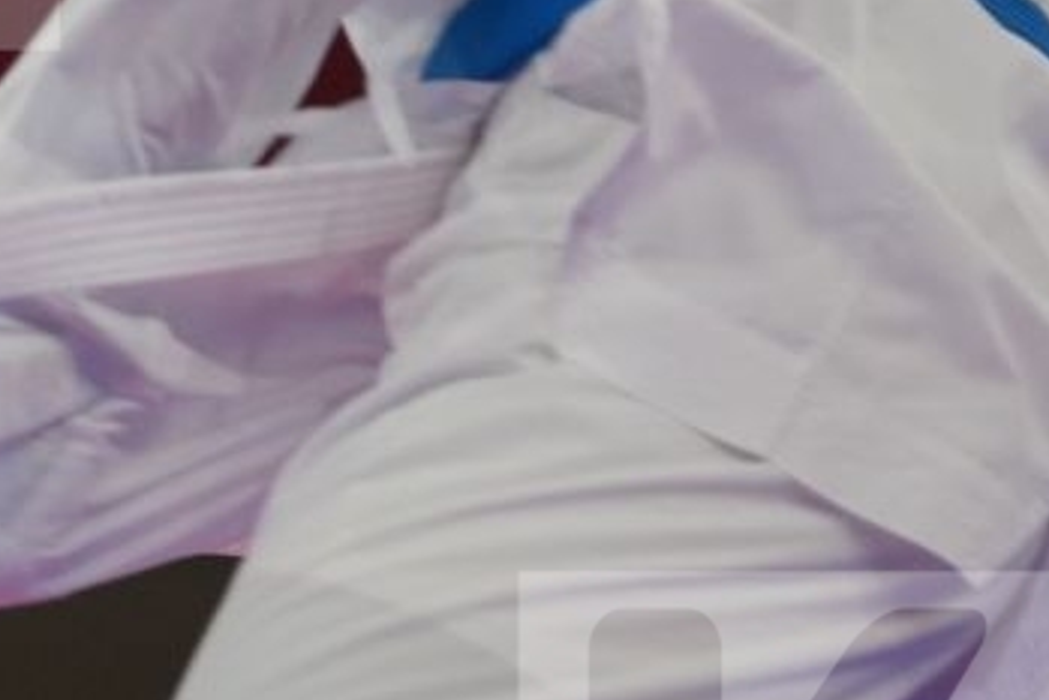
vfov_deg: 1.4
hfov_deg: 2.1
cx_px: -1238
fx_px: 28712
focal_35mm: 985
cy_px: -222
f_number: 2.8
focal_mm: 191
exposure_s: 1/1000
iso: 400
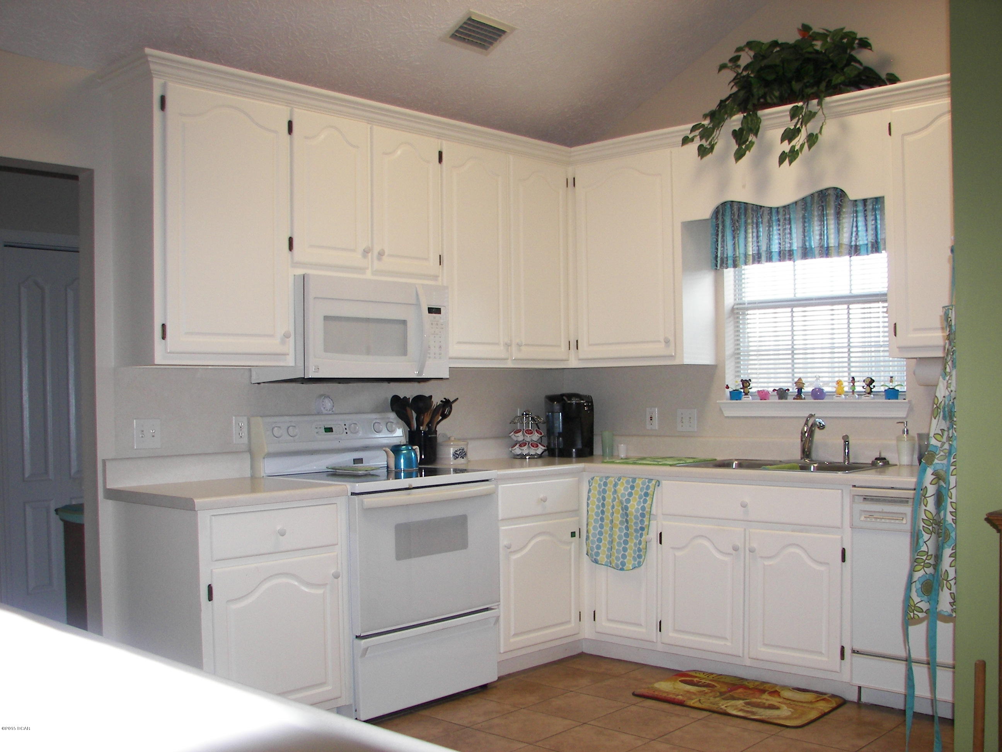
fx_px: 1042
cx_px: 501
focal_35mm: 36
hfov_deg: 51.4
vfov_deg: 39.7
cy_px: 376
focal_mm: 6
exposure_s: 1/30
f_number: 2.8
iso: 100
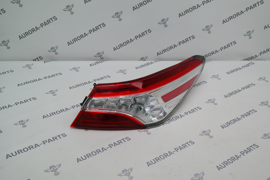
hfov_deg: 47.4
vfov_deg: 32.6
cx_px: 135
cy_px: 90
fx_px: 307
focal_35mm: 41
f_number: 7.1
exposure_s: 1/50
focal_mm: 27
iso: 400
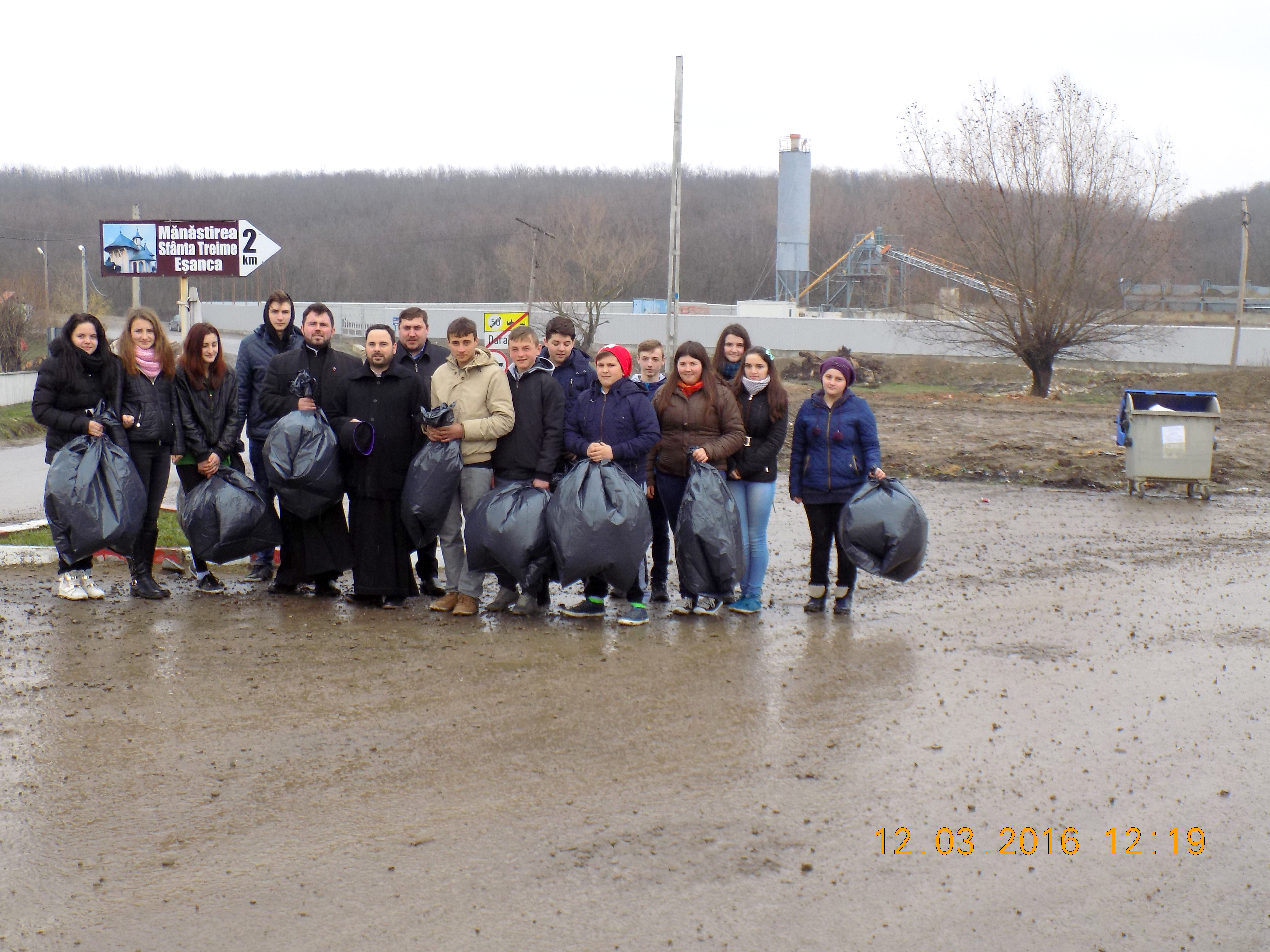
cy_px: 476
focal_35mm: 46
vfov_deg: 31.5
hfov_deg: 41.2
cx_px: 635
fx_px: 1688
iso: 80
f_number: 3.7
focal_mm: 8.1
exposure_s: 1/200
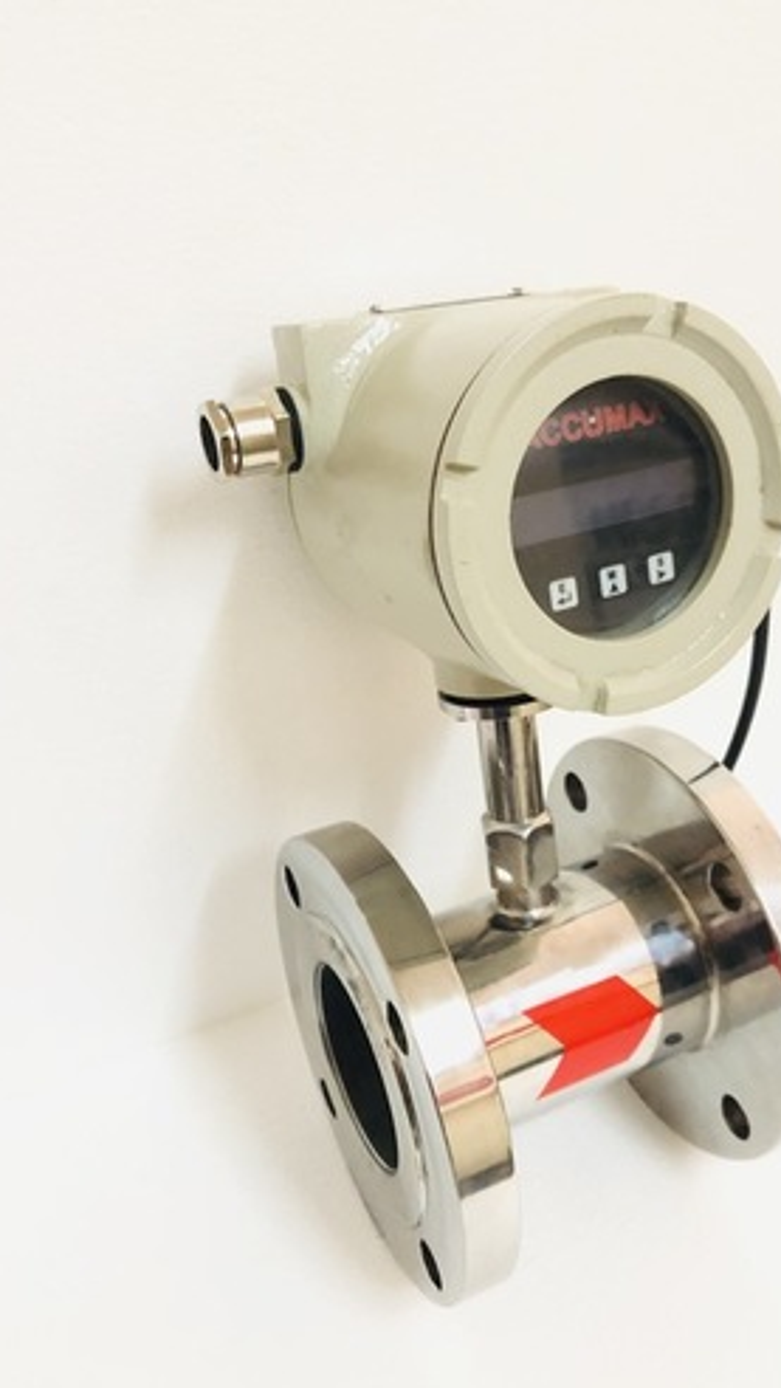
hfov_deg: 37.6
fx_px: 1141
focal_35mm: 31
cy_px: 700
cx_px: 472
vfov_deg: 62.6
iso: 100
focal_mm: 3.99
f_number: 1.8
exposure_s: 1/14
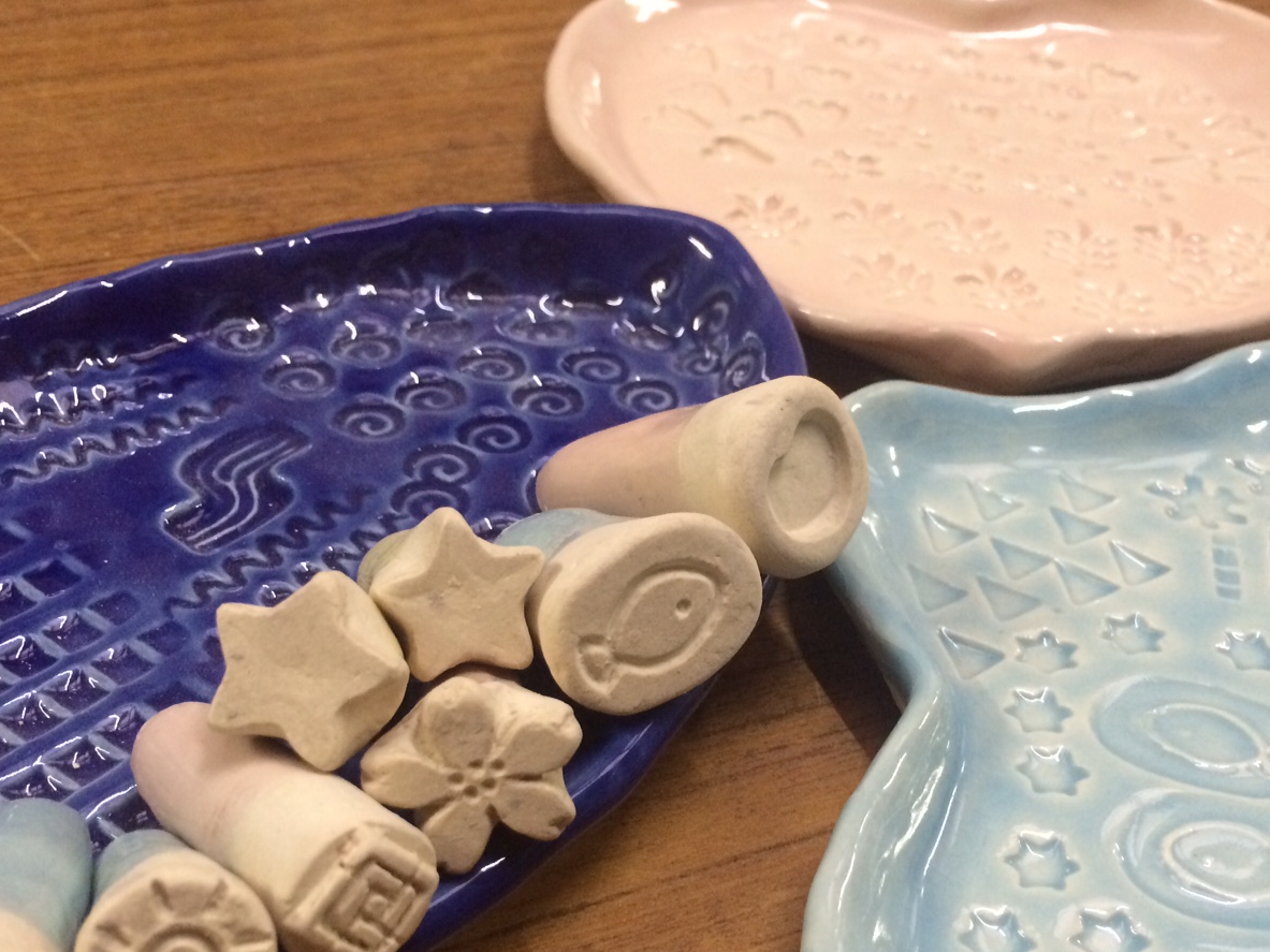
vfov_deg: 35.7
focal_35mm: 40
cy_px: 623
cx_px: 673
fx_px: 1467
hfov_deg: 46.8
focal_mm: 4.15
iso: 250
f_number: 2.2
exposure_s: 1/30
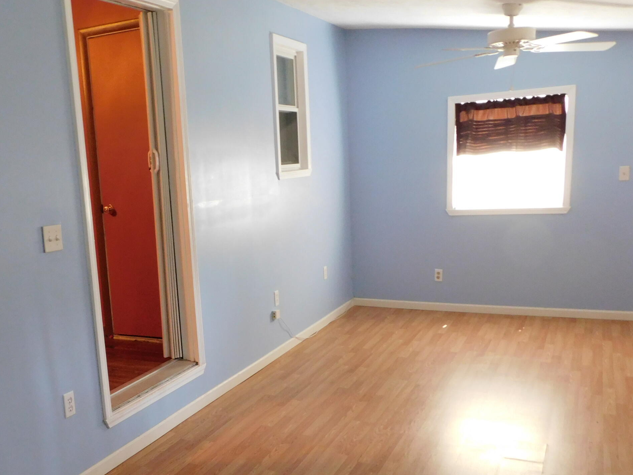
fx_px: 695
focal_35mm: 38
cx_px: 199
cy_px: 319
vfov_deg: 37.3
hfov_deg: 48.0
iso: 400
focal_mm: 4.1
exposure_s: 1/13
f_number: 3
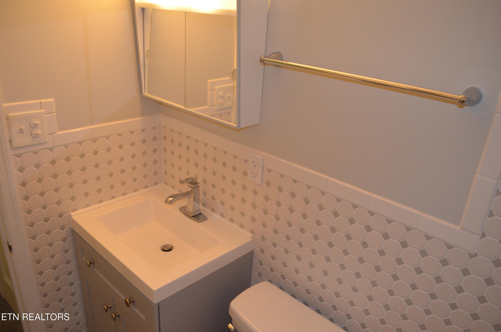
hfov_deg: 67.5
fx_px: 375
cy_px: 166
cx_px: 250
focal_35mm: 27
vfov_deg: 47.7
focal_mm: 18
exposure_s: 1/60
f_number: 3.5
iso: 1000
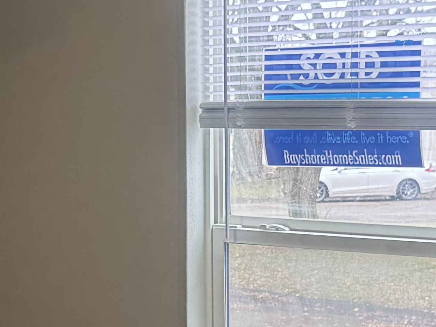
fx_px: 1386
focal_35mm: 110
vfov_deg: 13.4
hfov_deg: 17.9
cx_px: 209
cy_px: 254
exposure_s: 1/120
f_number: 1.78
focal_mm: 6.76
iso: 200
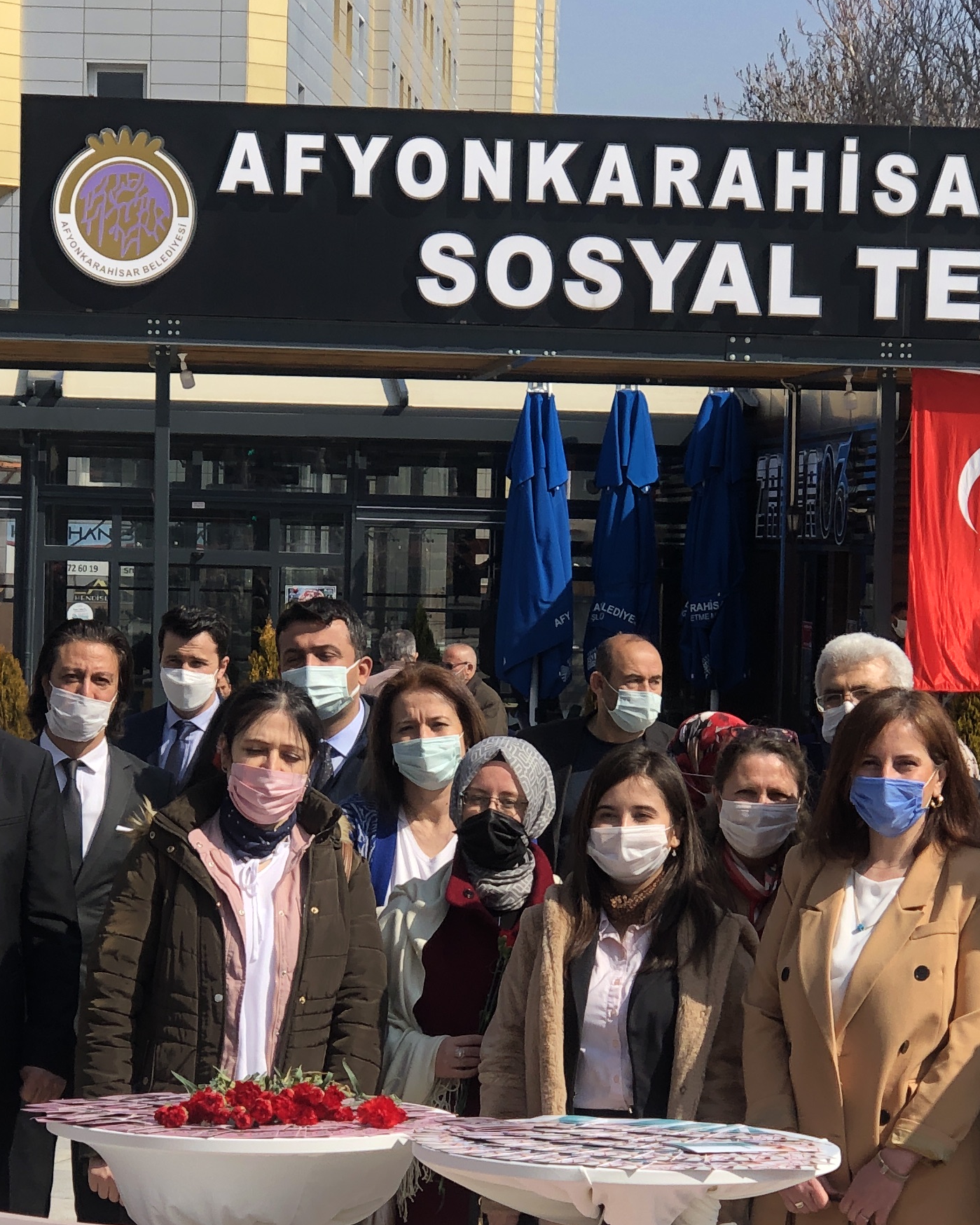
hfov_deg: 13.2
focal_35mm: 117
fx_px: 4242
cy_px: 843
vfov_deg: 16.4
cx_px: 532
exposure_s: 1/941
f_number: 2.4
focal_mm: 6
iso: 16
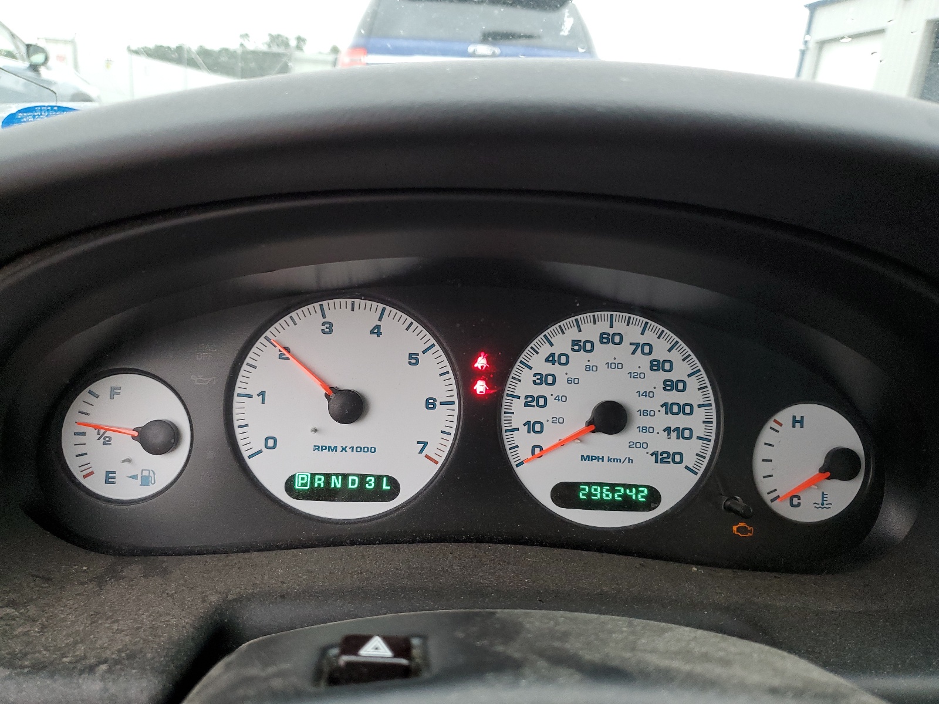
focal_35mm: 26
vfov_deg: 53.1
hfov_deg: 67.3
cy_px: 352
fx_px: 705
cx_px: 470
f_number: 1.5
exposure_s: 1/60.2
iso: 111
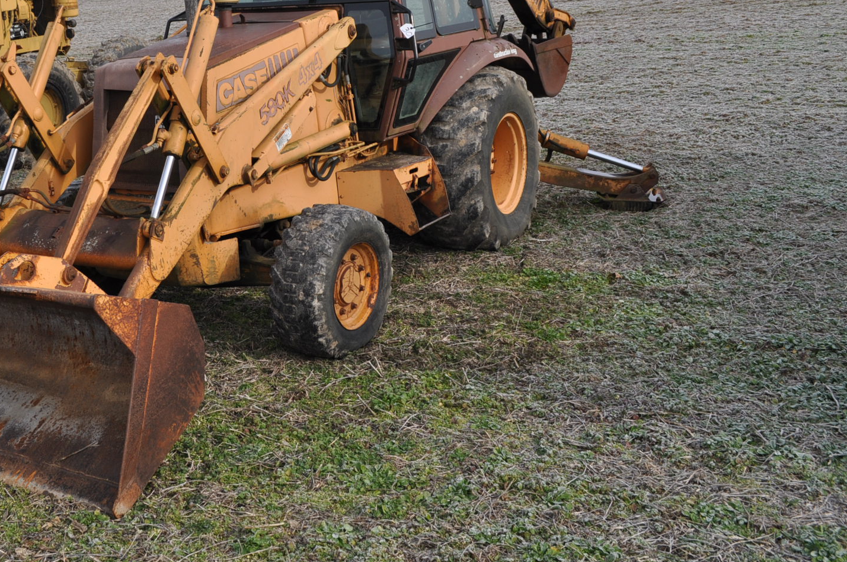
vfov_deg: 29.4
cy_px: 160
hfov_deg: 42.5
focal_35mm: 45
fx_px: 1057
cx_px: 226
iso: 200
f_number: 9
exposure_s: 1/320
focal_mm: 20
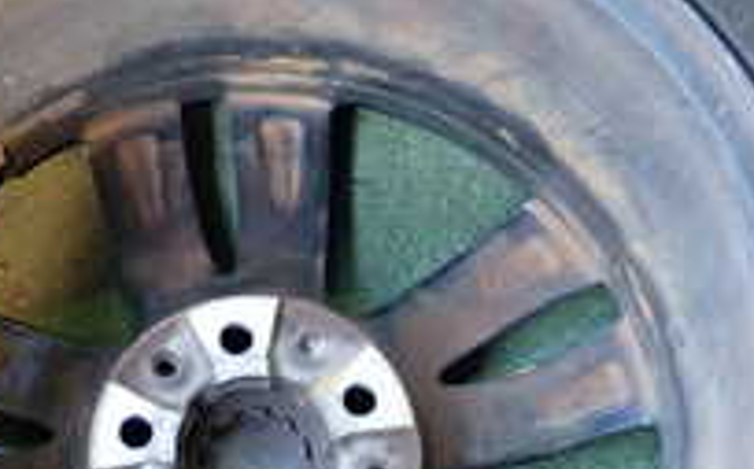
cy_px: 410
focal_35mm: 100
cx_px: 225
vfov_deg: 13.0
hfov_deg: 20.7
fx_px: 2053
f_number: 2.4
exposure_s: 1/30
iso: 400
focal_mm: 5.79
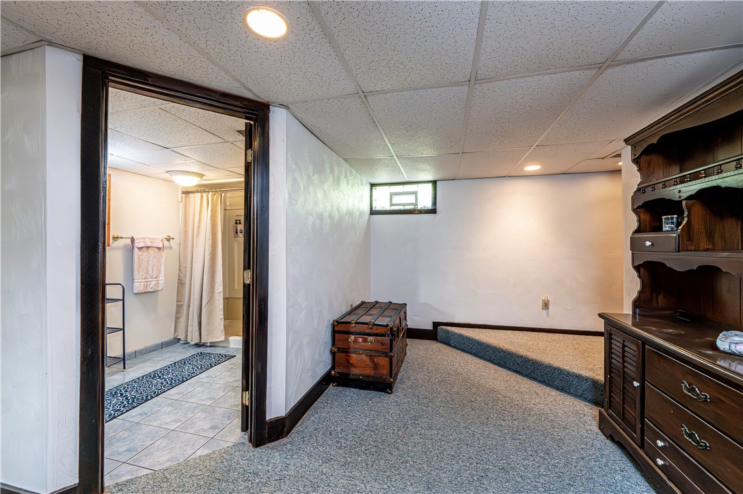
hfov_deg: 104.3
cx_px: 372
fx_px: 289
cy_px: 247
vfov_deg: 81.1
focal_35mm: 14
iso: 10000
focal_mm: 14
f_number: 8
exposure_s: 1/100
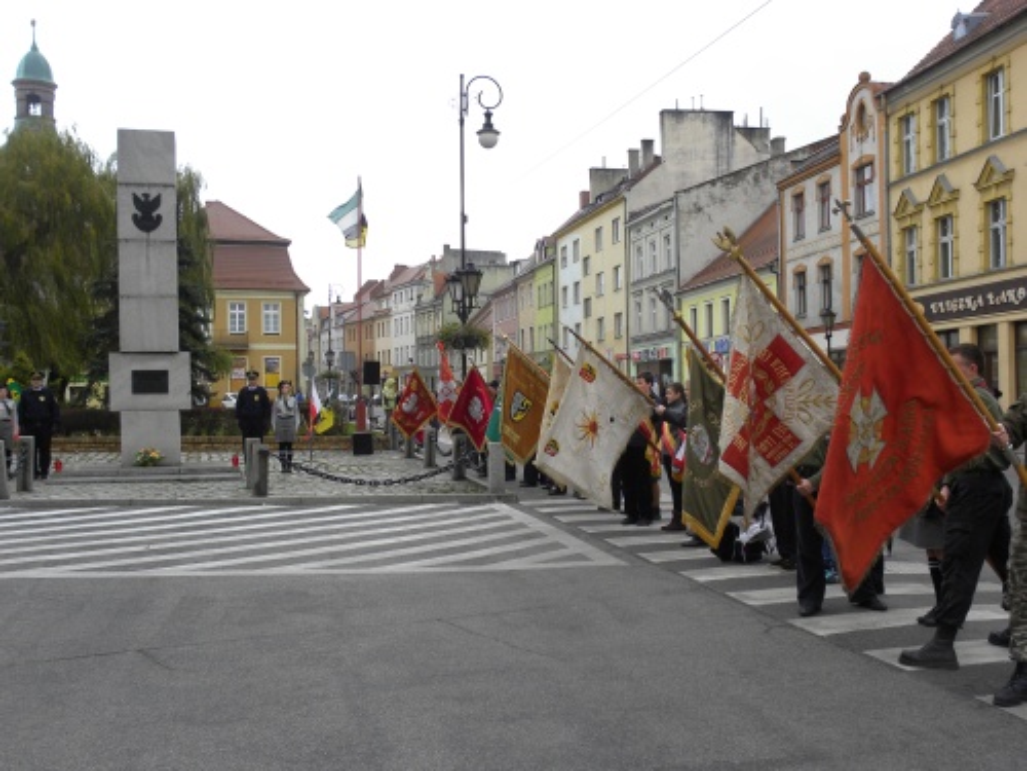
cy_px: 386
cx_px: 514
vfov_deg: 38.7
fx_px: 1098
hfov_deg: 50.1
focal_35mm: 37
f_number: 4
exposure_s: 1/105
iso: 64
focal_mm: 6.6
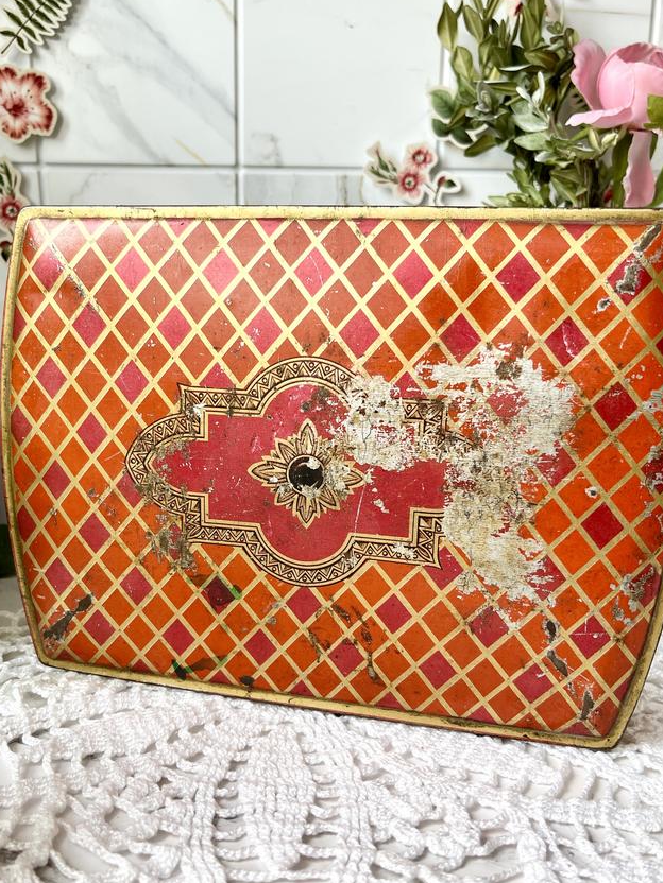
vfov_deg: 56.6
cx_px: 312
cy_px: 497
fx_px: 817
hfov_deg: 44.1
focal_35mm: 32
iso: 64
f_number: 1.6
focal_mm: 5.1
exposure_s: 1/121
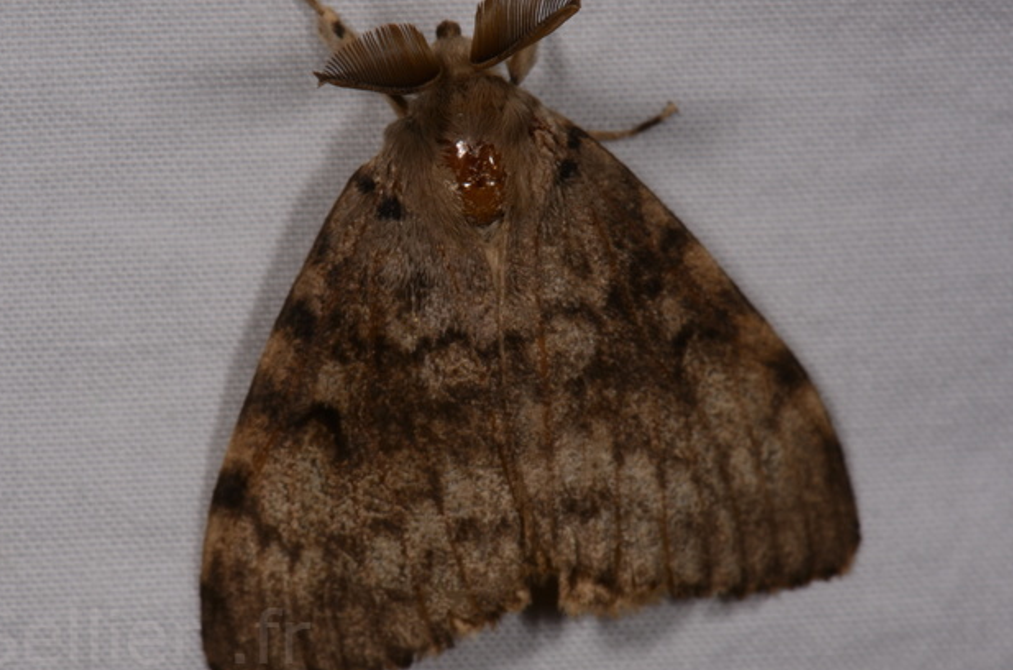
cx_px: 443
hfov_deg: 12.6
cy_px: 258
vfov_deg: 8.3
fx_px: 4593
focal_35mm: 164
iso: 100
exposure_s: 1/60
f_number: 25
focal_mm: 85
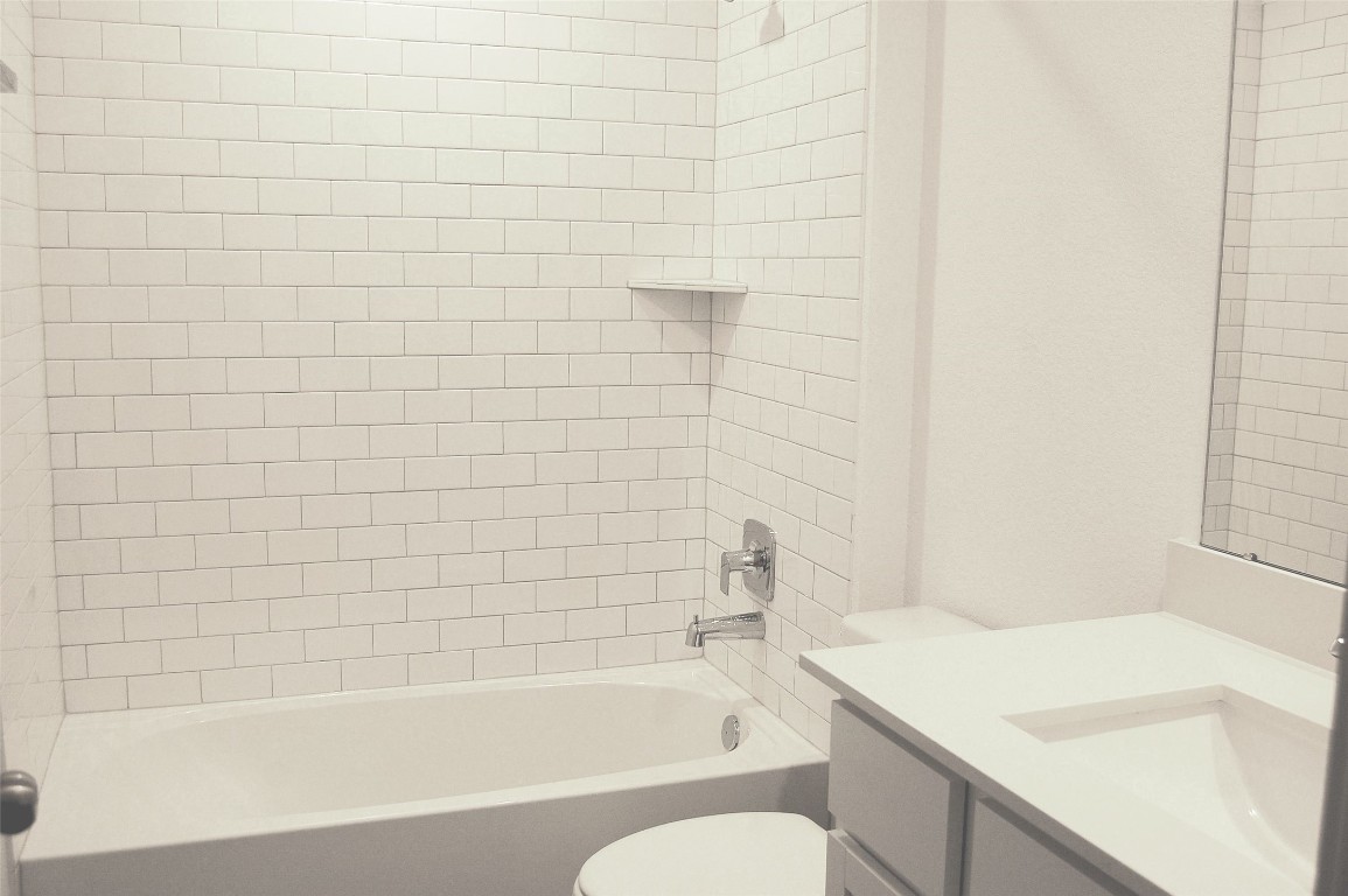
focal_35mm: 33
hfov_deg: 57.3
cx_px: 674
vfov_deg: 39.9
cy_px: 448
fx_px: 1235
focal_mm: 22
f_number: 4.5
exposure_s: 1/80
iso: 400
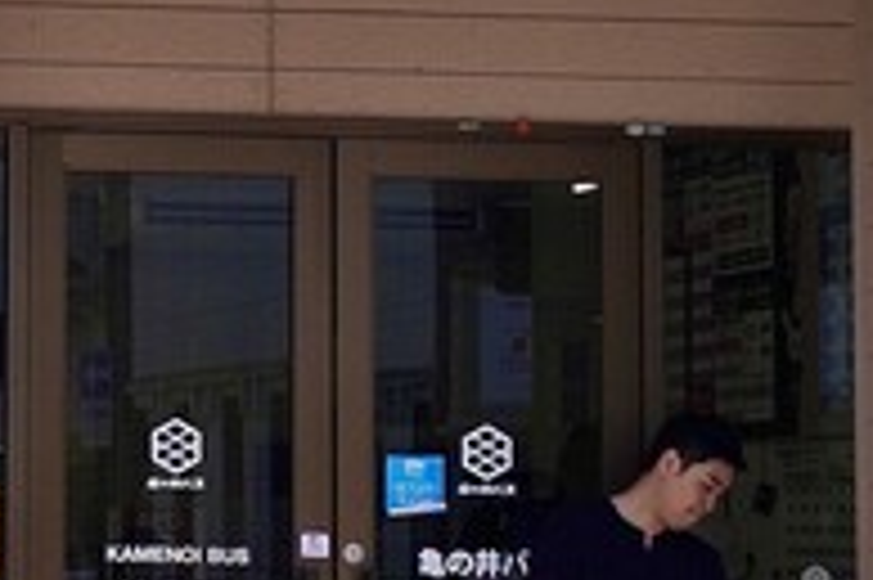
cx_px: -436
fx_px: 4773
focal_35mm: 197
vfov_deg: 6.9
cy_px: 99
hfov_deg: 10.1
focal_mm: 45
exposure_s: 1/5000
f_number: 5.6
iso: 800
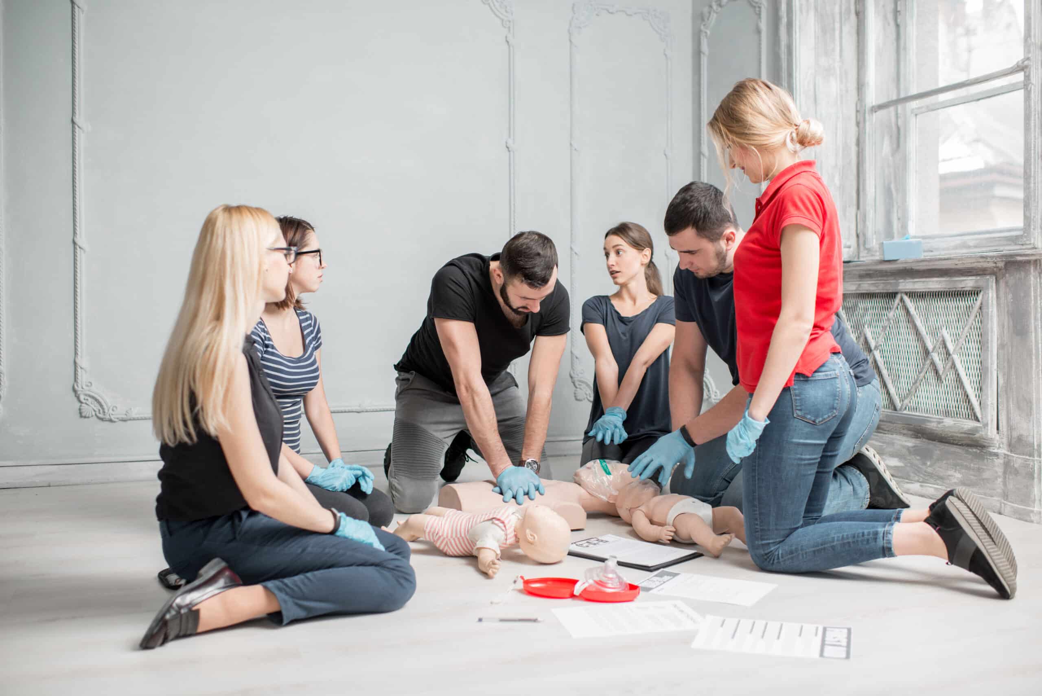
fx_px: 1013
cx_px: 521
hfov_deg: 54.4
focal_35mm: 35
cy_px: 348
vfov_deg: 37.9
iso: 250
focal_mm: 35
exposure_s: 1/160
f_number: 2.5
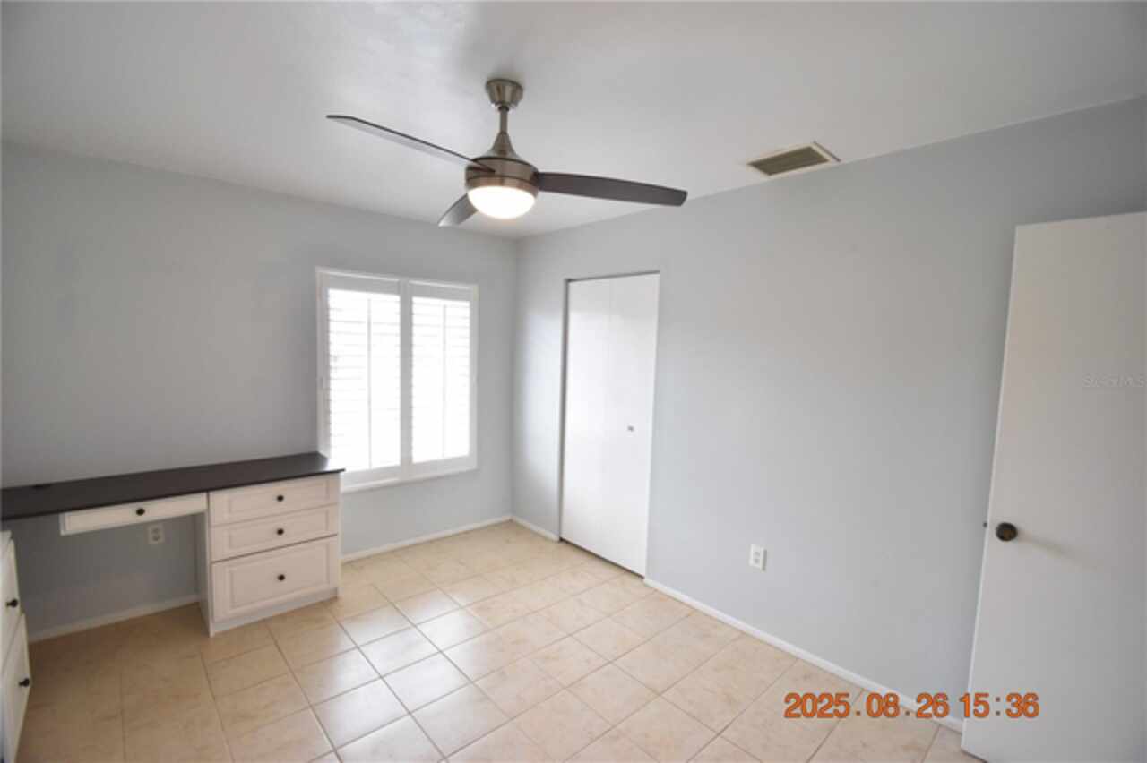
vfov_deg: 77.3
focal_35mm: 15
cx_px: 574
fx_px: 478
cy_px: 382
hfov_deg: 100.4
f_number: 3.5
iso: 800
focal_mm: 10
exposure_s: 1/250
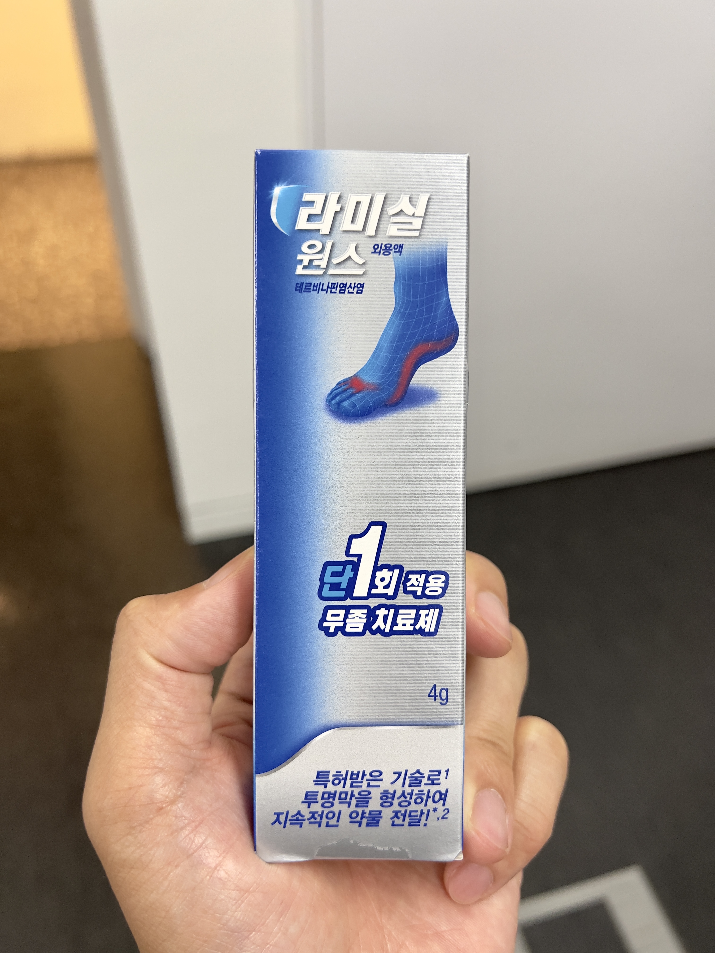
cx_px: 358
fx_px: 716
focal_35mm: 26
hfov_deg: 53.1
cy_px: 476
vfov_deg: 67.3
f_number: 1.5
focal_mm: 5.7
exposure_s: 1/120
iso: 125
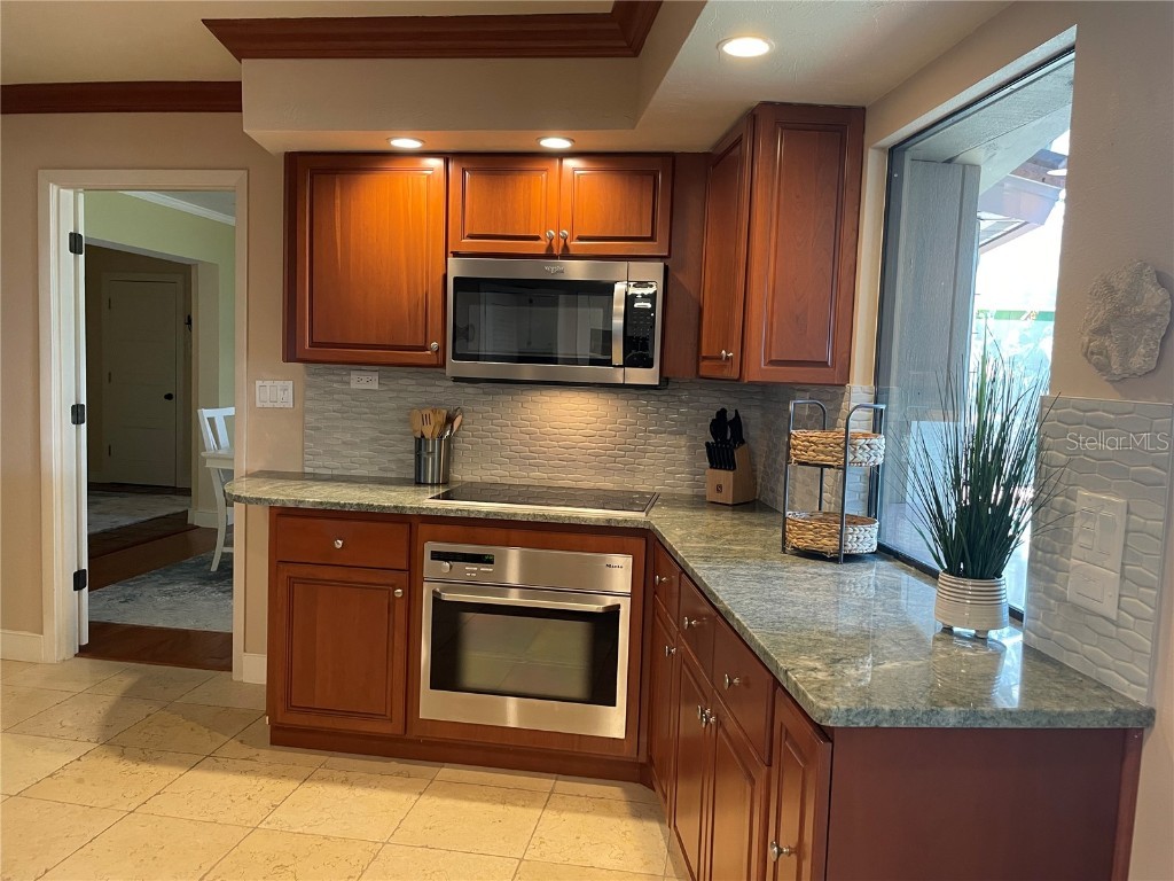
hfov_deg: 67.3
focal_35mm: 26
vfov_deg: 53.1
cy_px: 440
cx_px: 587
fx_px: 882
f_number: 1.6
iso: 160
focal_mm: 4.2
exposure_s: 1/60
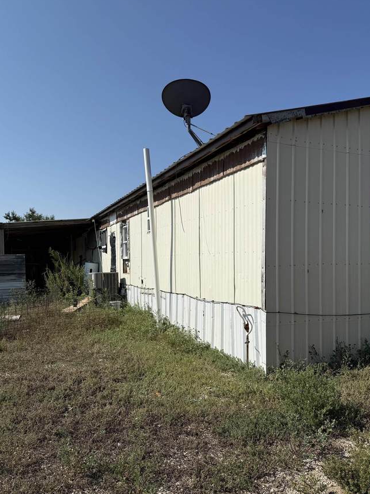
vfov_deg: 65.2
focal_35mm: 27
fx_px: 385
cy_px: 269
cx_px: 198
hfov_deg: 51.3
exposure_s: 1/9091
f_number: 1.78
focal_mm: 6.76
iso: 80
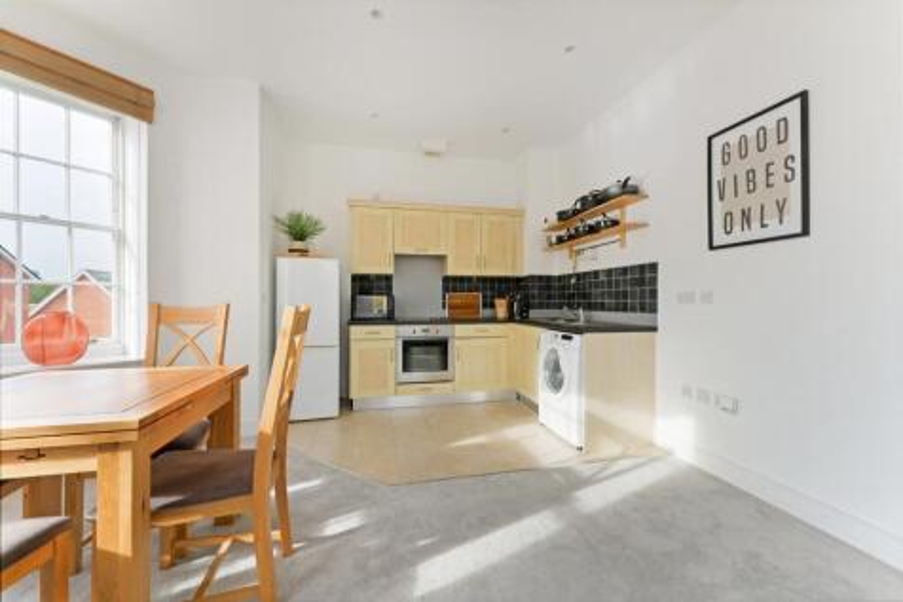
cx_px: 452
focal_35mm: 14
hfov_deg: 104.3
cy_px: 301
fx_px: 351
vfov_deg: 81.2
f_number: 16
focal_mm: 14
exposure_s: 1/20
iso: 400
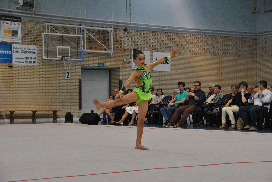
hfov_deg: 24.6
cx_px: 136
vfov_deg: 16.6
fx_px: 624
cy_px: 91
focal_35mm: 82
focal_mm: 55
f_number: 6.3
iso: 800
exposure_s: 1/160
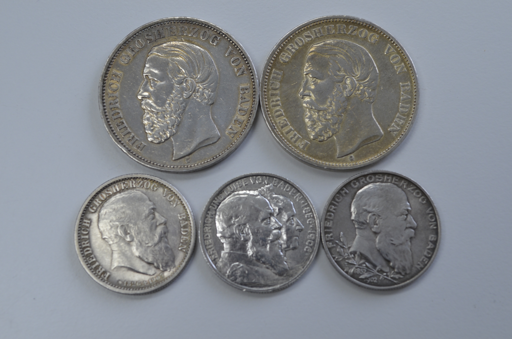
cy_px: 170
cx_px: 256
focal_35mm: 66
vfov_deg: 20.5
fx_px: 937
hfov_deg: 30.6
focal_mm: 44
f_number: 8
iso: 280
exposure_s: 1/60
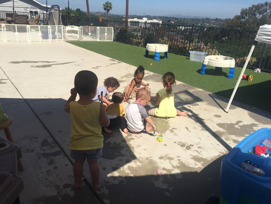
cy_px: 102
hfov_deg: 61.7
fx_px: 227
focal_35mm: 29
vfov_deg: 48.2
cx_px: 136
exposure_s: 1/2564
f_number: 2.2
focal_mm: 4.15
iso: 25
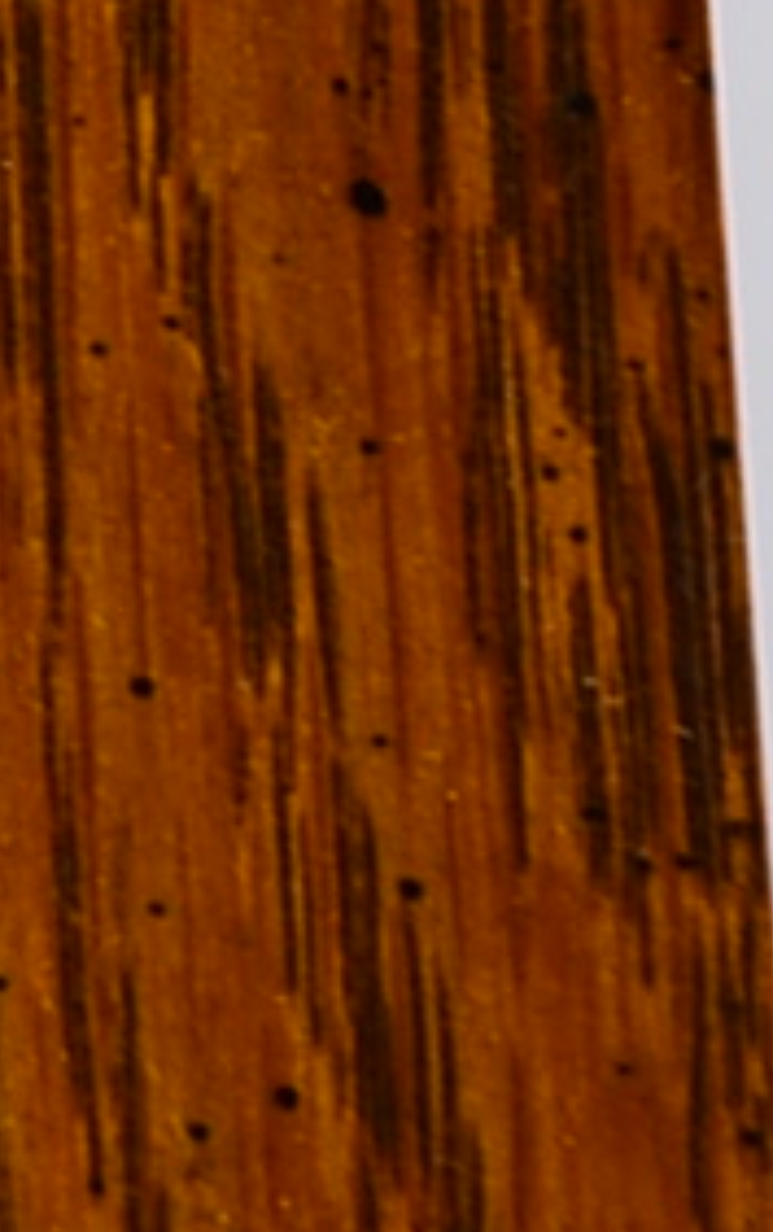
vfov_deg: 1.7
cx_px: -4315
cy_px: -1944
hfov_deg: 1.1
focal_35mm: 1198
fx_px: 40258
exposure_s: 1/160
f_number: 14
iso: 100
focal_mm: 90
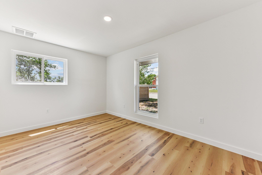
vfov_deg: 81.2
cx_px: 131
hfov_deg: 104.2
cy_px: 88
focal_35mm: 14
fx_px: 102
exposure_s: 1/15
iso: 100
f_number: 8
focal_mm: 14
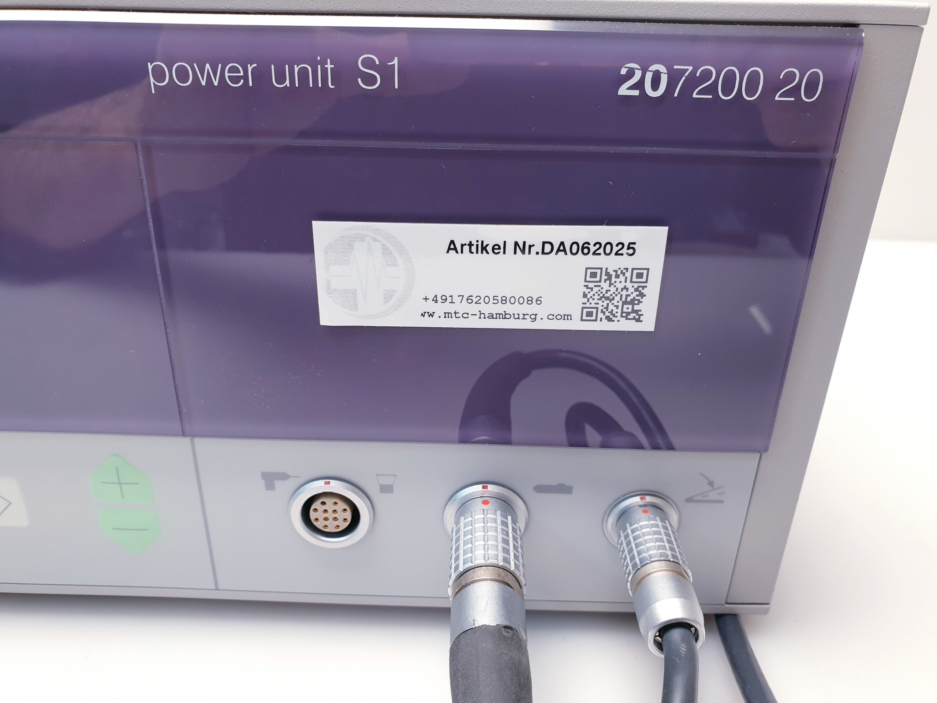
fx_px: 704
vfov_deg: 53.1
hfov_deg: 67.3
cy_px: 352
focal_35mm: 26
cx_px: 468
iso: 80
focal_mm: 4.3
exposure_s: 1/50
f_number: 2.4
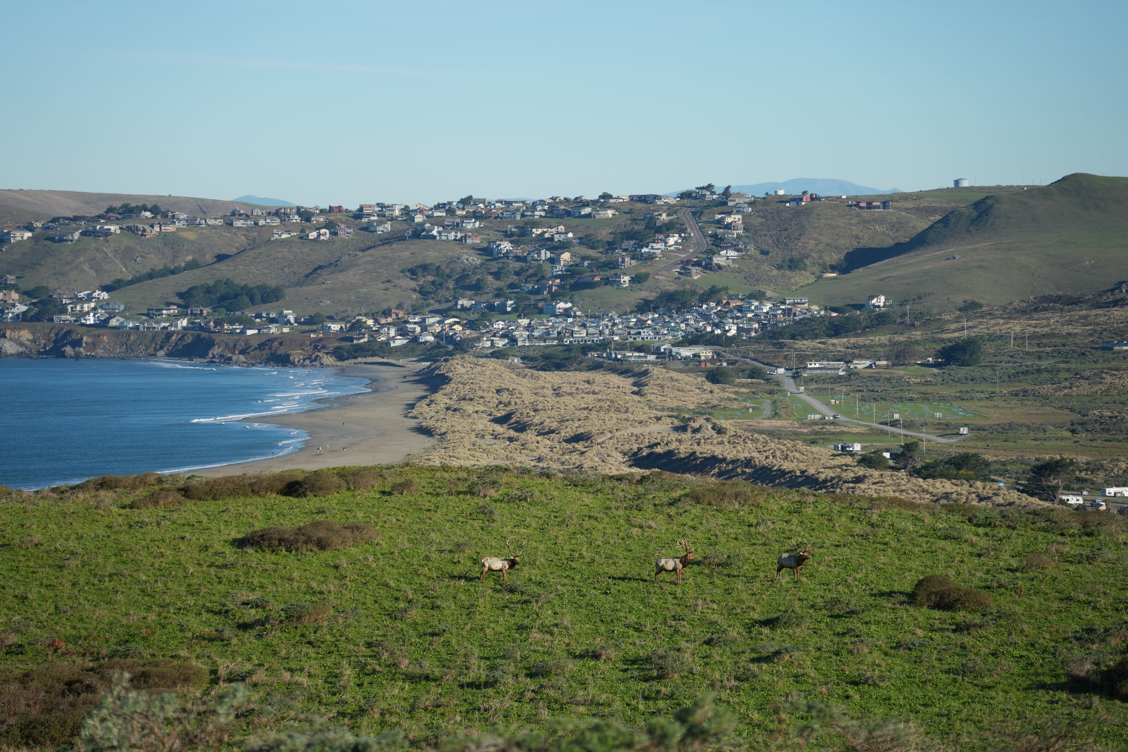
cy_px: 376
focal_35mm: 148
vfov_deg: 9.3
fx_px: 4637
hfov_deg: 13.9
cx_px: 564
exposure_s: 1/1250
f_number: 6.3
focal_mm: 148
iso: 320
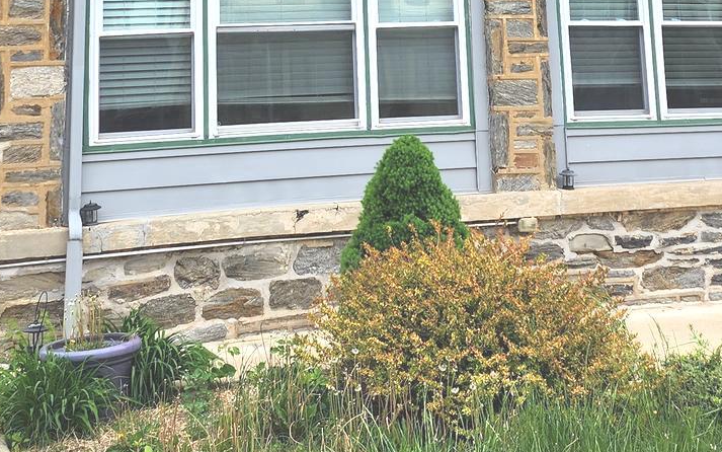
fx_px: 1378
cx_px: 374
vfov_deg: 17.2
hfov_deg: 29.4
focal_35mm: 70
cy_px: -173
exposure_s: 1/1307
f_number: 1.8
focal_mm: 6.4
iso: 12
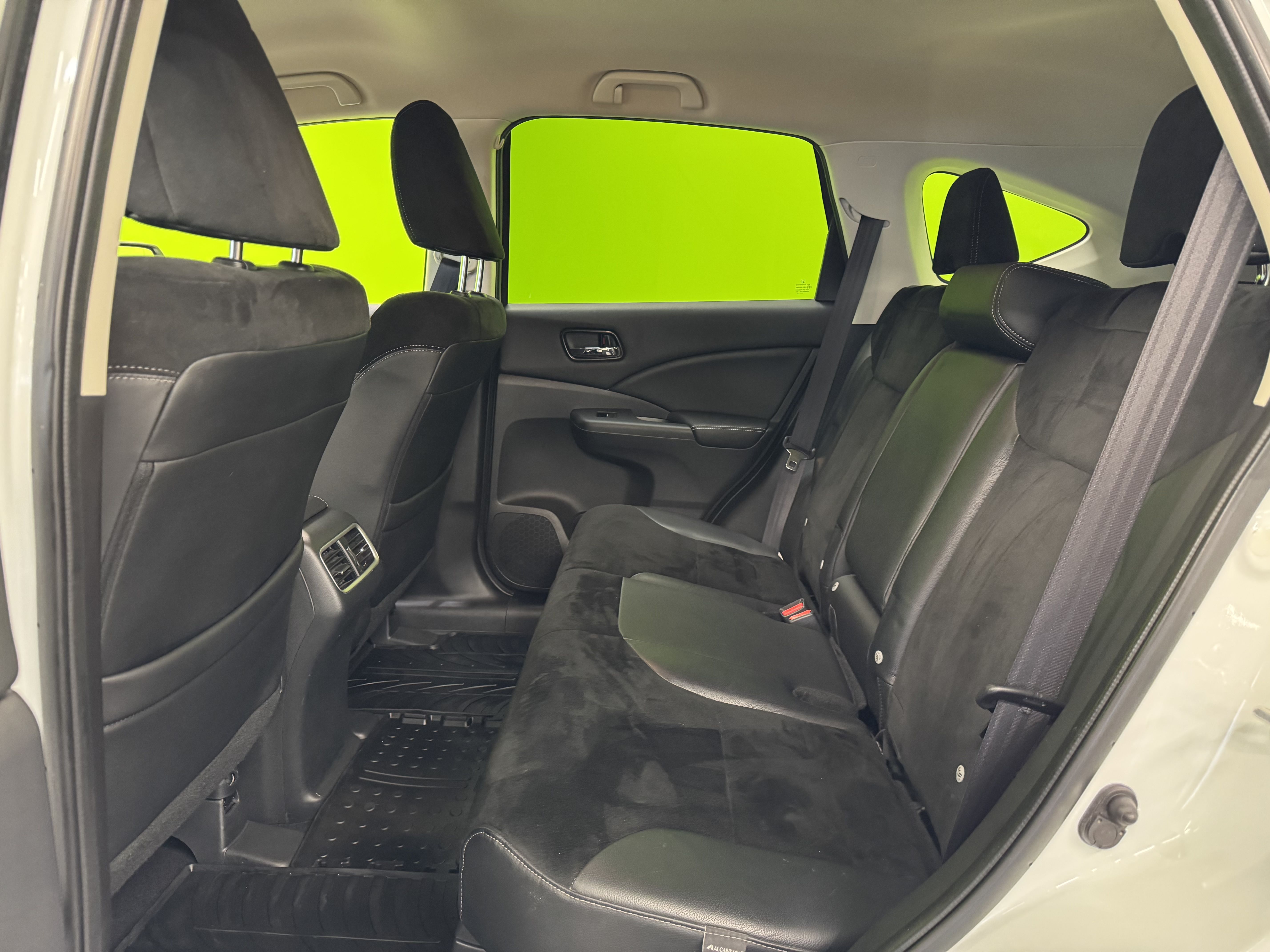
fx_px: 881
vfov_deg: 56.8
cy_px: 476
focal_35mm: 24
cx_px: 635
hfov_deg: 71.6
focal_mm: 6.76
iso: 640
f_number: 1.78
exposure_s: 1/33
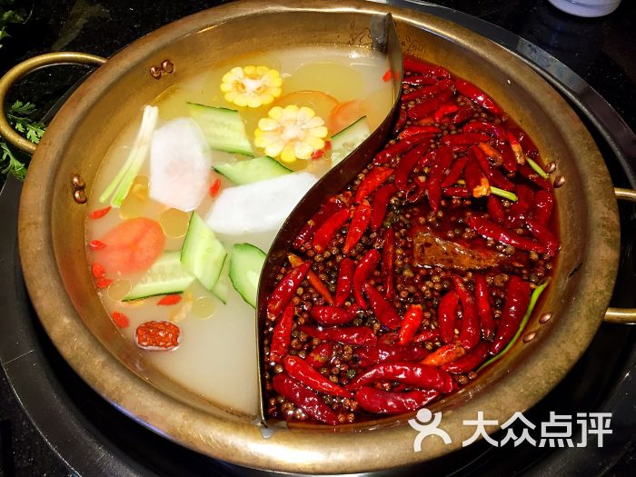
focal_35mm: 29
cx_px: 318
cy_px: 238
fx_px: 533
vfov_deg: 48.2
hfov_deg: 61.7
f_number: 2.2
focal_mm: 4.15
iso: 64
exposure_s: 1/33
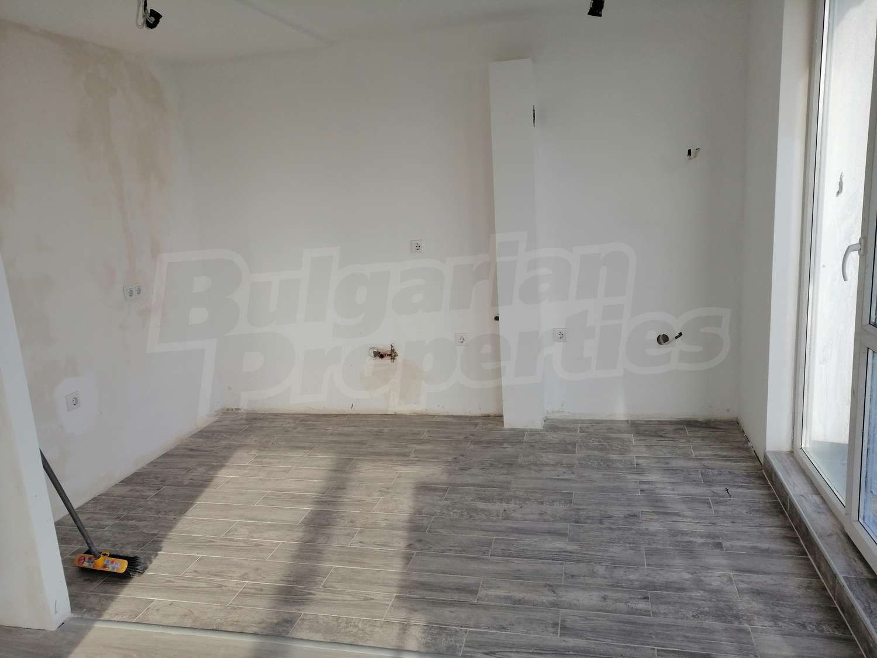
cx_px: 438
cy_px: 329
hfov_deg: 65.3
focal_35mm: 27
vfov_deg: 51.4
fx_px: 684
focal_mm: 3.95
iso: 50
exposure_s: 1/258
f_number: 1.8
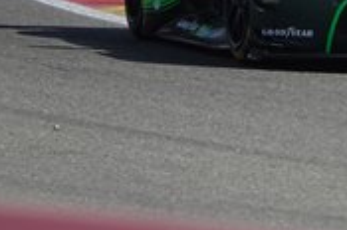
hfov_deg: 2.3
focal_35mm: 904
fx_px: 8698
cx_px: 436
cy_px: -54
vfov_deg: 1.5
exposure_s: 1/1000
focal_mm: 128.59
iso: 100
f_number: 4
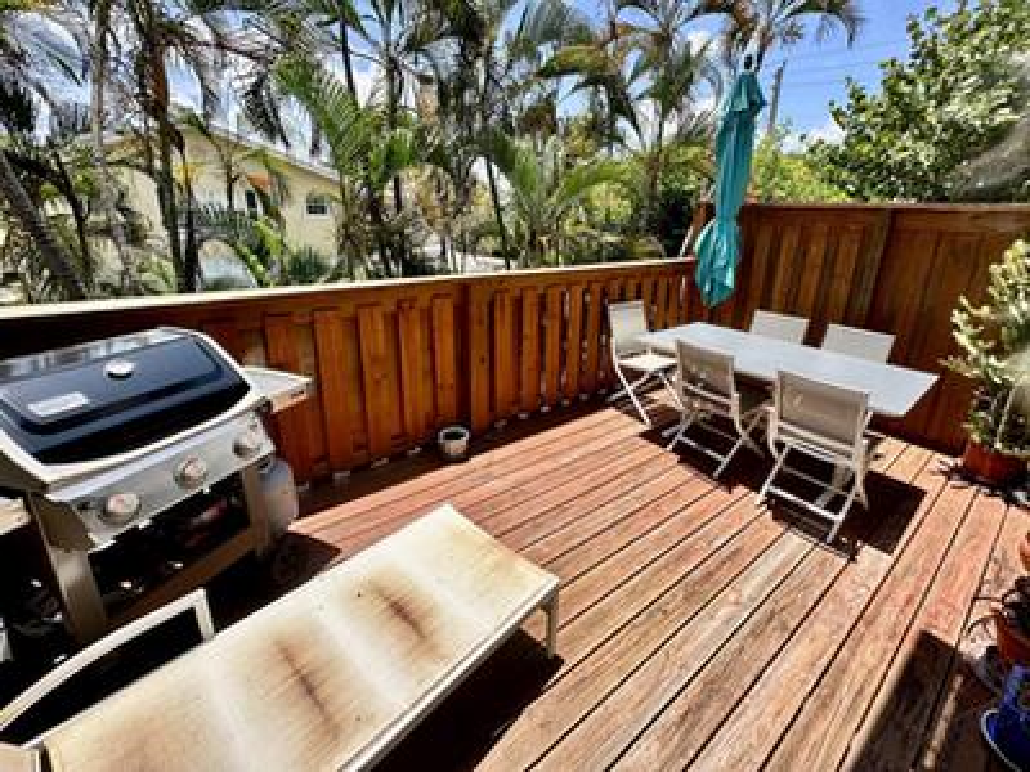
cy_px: 386
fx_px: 417
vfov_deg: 85.7
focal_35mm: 14
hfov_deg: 102.1
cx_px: 515
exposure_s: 1/1092
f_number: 2.2
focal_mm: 2.22
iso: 40
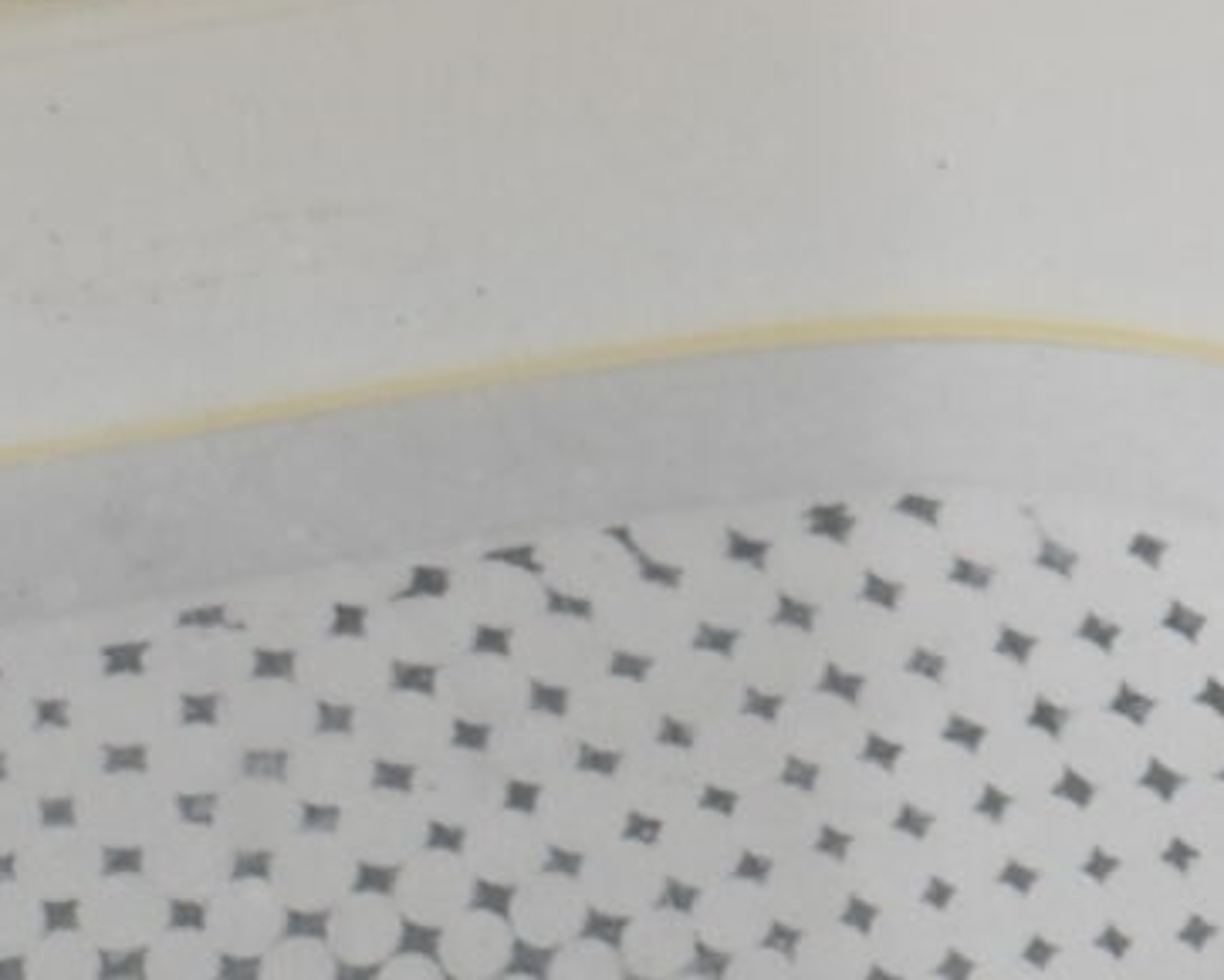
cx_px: 2614
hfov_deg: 7.7
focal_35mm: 239
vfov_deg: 6.5
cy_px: 188
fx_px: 8663
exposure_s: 1/60
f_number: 8
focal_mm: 24
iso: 400
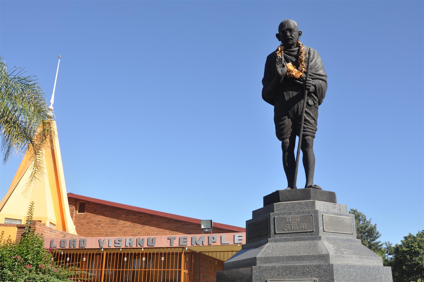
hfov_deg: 53.2
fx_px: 423
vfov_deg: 36.8
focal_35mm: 36
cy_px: 141
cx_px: 212
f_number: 9
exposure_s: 1/320
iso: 200
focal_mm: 24
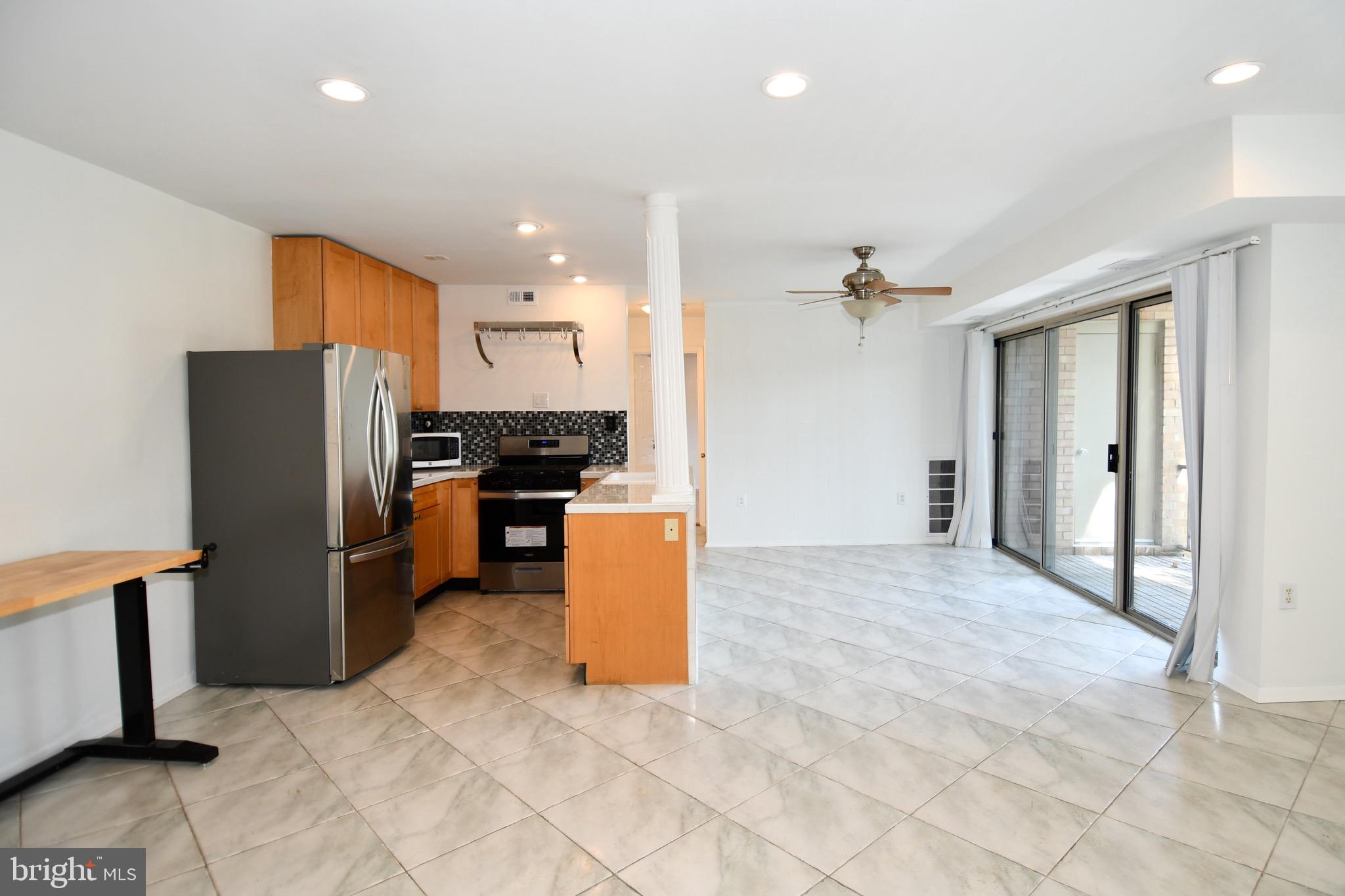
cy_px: 448
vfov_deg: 67.4
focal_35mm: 18
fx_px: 672
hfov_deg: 90.0
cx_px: 672
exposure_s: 1/60
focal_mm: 12
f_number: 4
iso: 220
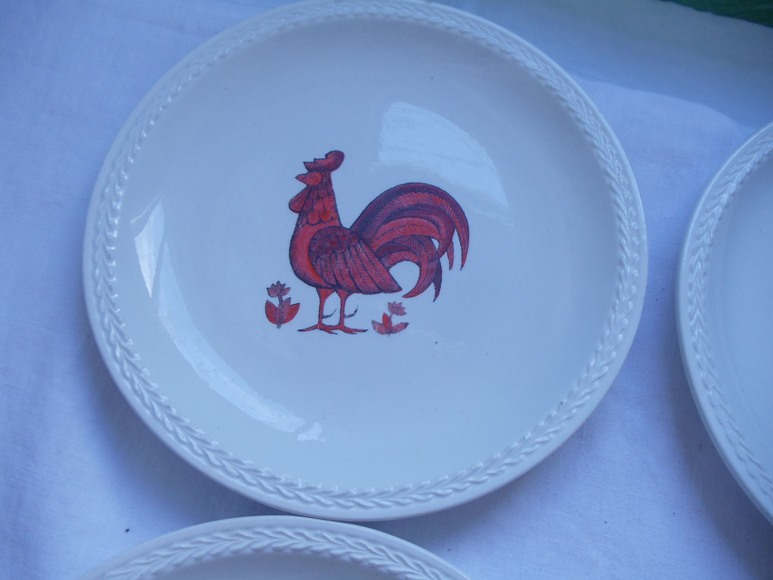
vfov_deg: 32.9
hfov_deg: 42.9
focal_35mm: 44
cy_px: 290
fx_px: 983
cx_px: 386
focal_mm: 6
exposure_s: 1/30
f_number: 3.5
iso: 200
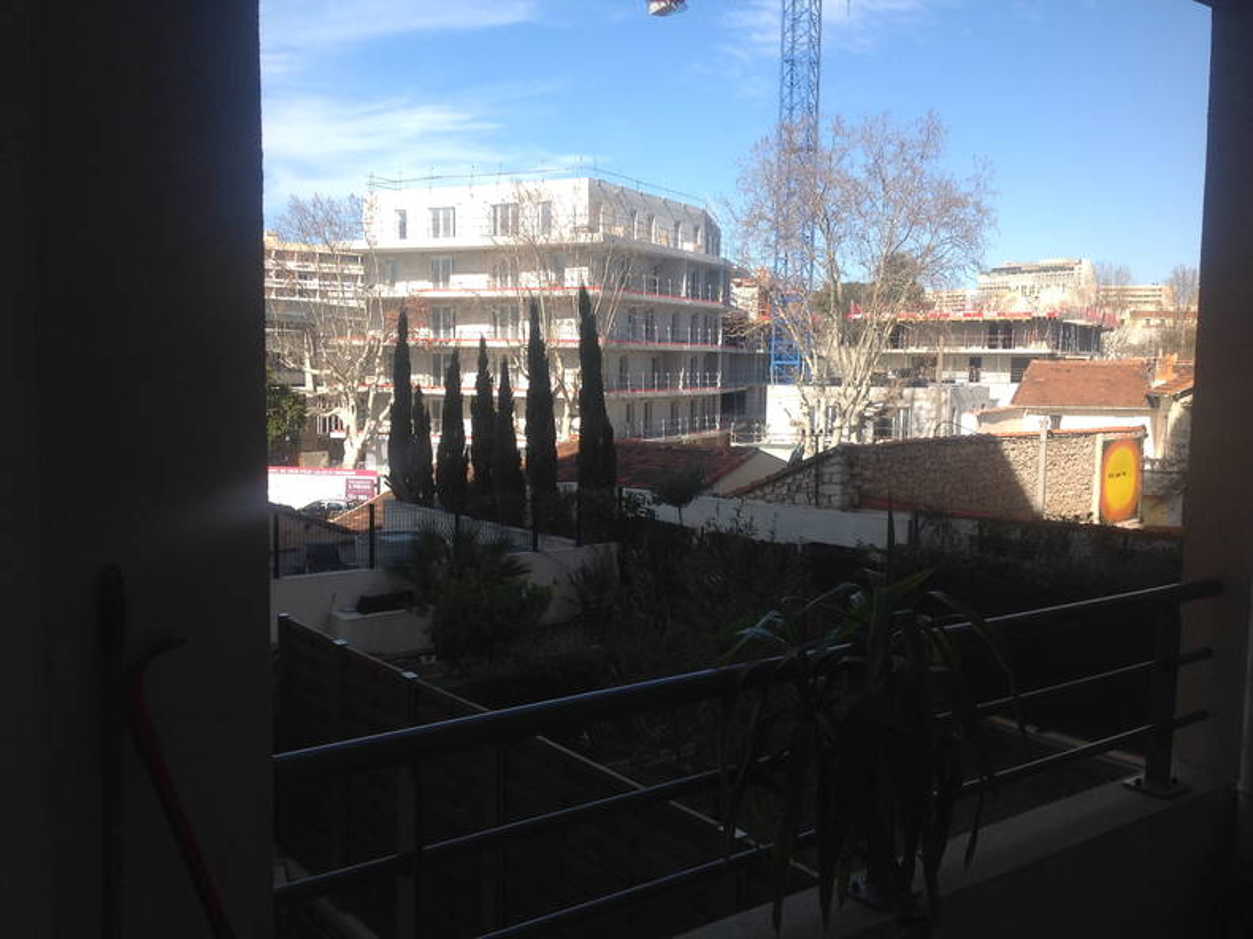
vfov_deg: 40.7
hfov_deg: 52.6
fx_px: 1267
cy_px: 470
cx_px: 626
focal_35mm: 35
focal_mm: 4.28
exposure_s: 1/1080
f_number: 2.4
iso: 50
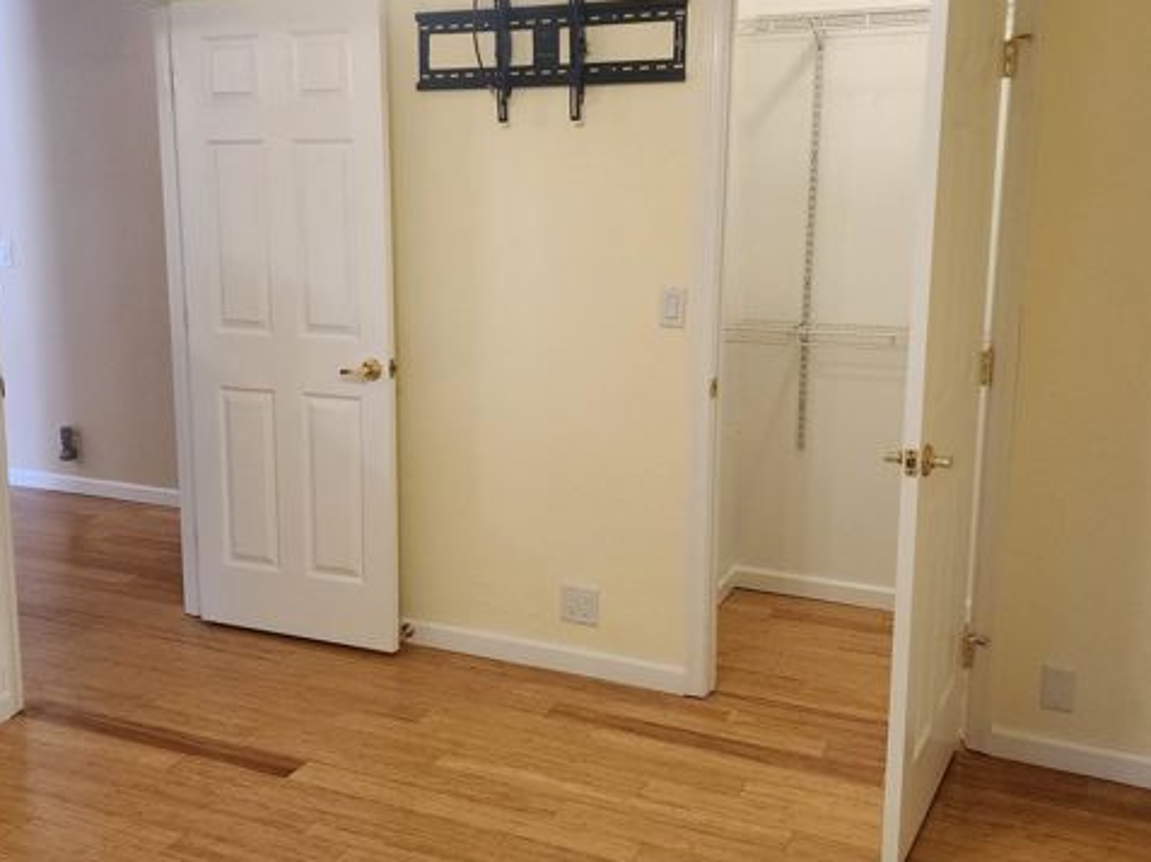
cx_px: 549
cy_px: 401
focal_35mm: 34
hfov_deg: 54.0
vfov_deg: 41.7
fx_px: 1130
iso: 200
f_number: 1.8
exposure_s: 1/120
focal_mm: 6.4
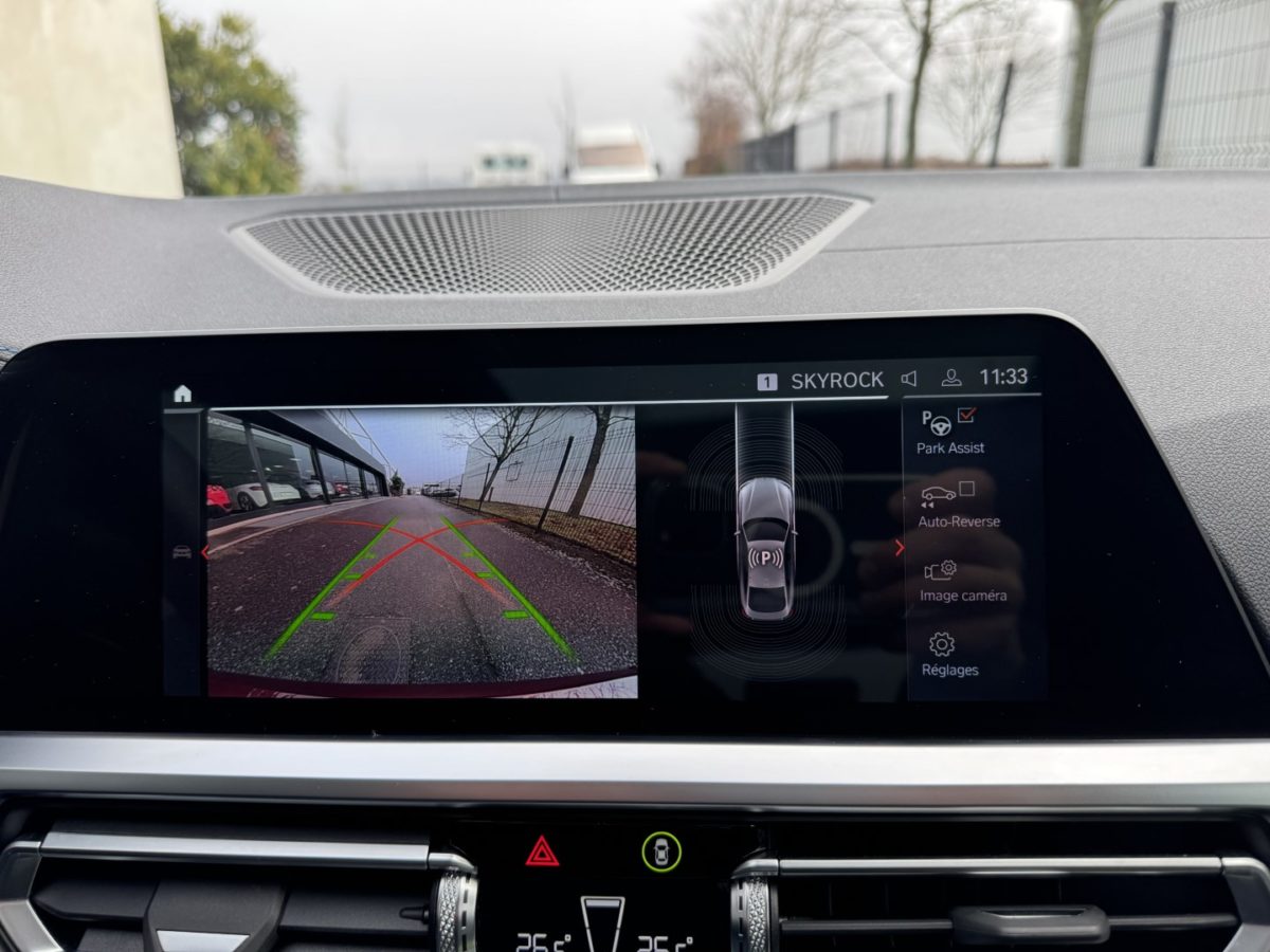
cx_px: 635
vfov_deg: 56.8
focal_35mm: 24
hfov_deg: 71.6
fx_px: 881
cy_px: 476
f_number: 1.78
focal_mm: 6.76
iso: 80
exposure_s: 1/539
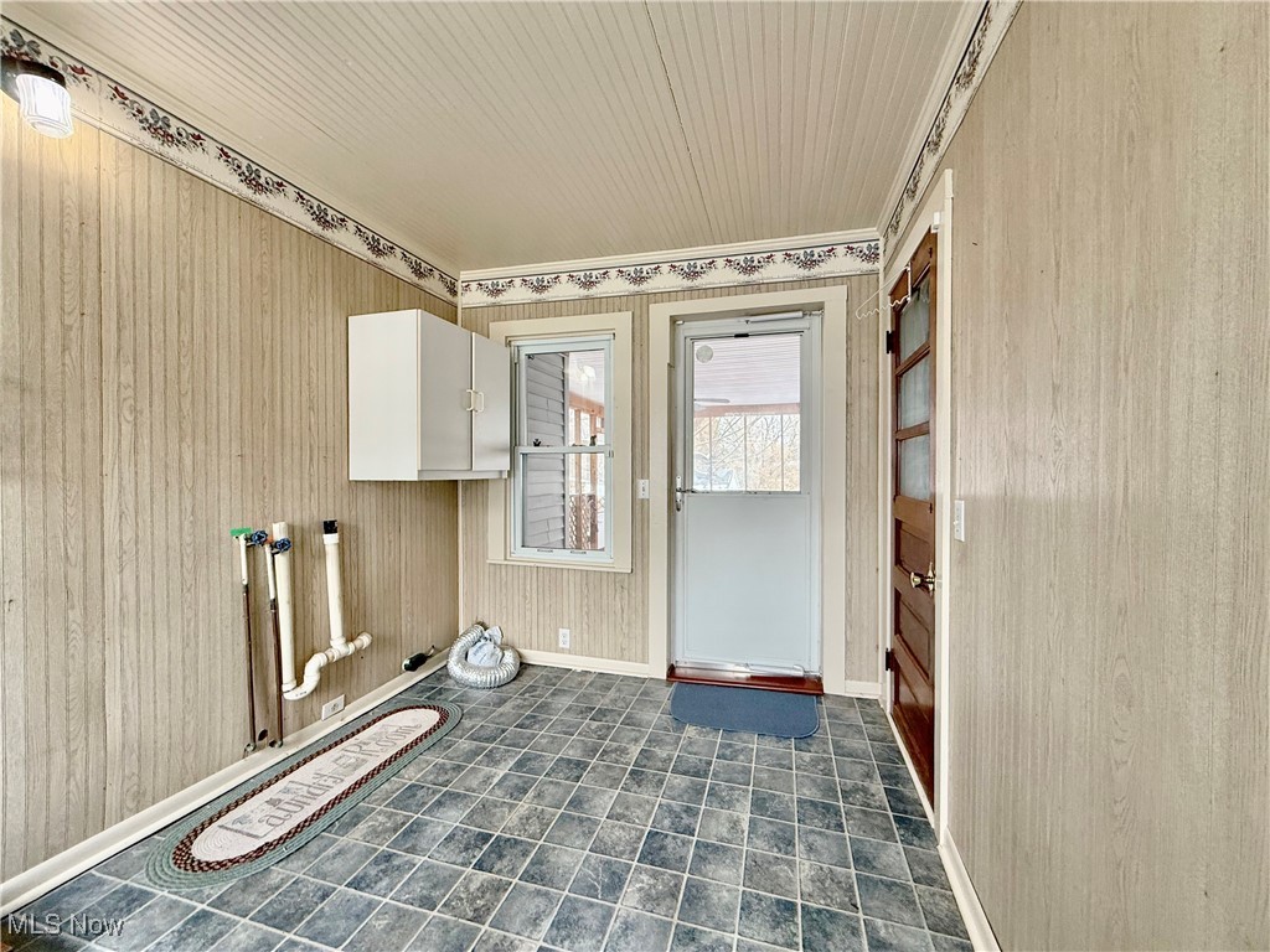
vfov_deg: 85.7
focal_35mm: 14
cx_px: 635
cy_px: 476
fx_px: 514
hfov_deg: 102.1
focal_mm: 2.22
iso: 200
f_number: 2.2
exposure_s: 1/99
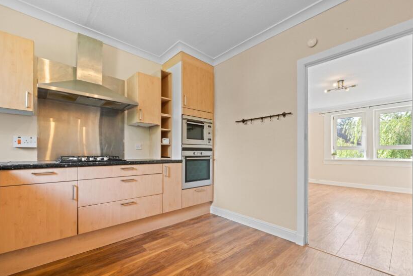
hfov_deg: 100.4
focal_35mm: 15
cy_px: 152
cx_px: 209
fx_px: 172
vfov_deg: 77.1
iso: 640
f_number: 20
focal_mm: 12
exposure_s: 2.5
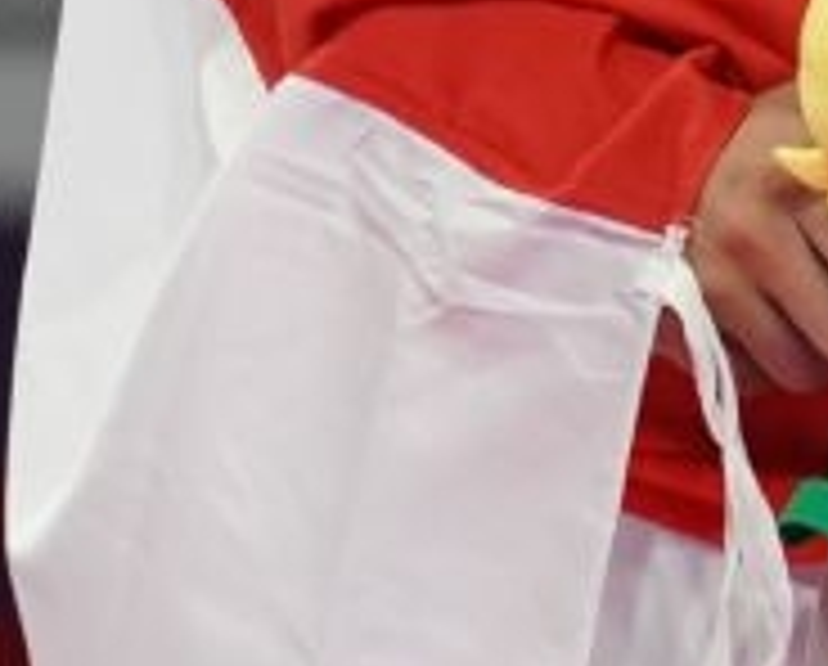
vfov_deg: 0.6
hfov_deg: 0.8
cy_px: -252
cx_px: 972
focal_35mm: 2565
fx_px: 62990
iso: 2500
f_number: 4
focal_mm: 280
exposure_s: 1/500
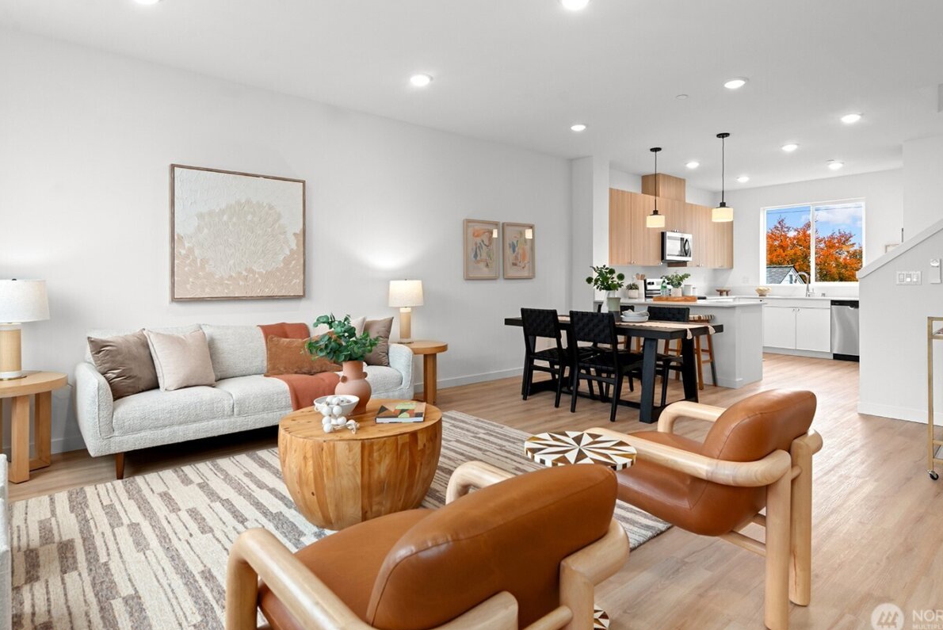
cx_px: 477
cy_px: 275
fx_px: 524
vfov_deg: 61.8
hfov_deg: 83.9
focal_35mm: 20
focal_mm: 17
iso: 640
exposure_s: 1/20
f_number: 7.1
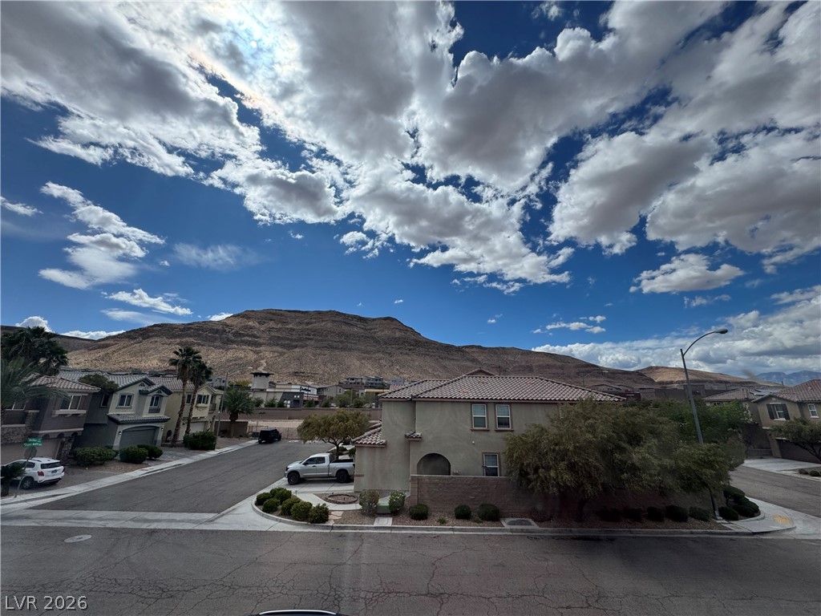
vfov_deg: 85.7
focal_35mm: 14
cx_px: 410
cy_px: 308
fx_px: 332
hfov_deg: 102.1
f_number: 2.2
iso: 40
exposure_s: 1/4132
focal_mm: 2.22
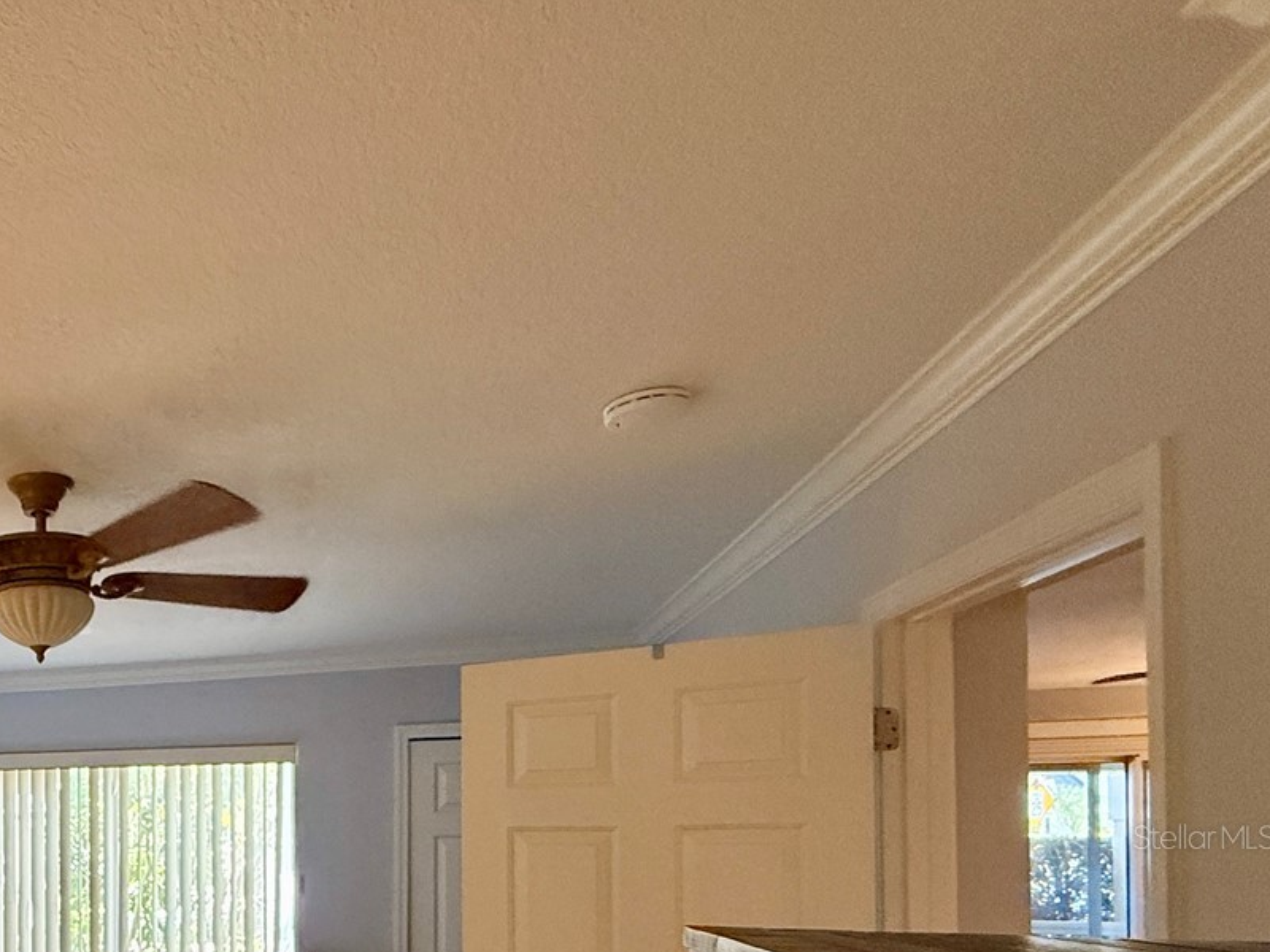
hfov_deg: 51.5
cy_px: 836
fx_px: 1027
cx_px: 13
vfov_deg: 45.6
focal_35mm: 28
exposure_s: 1/120
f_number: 2.2
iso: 500
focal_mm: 2.22
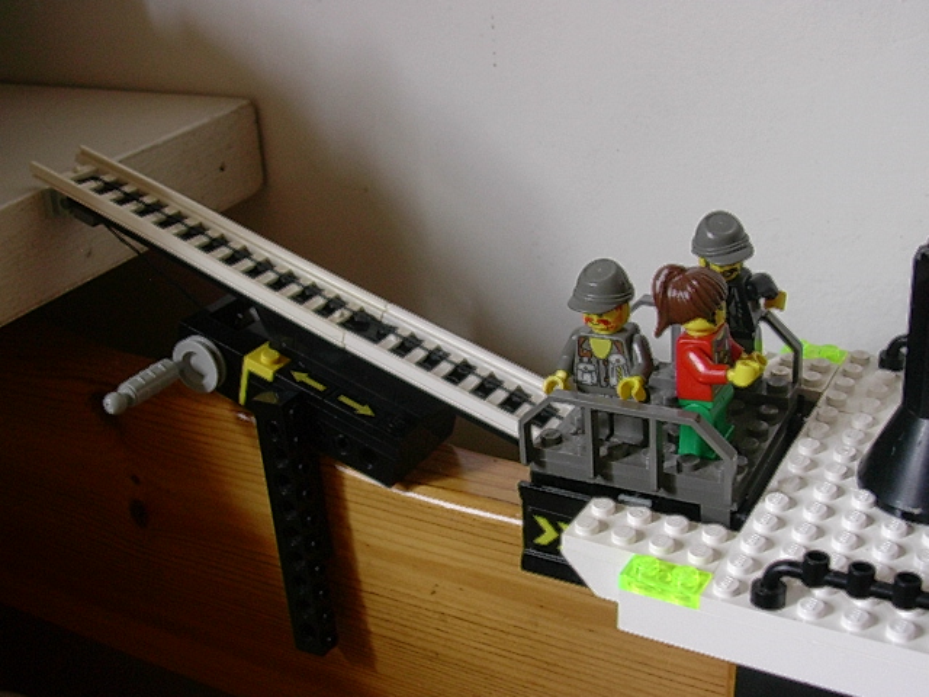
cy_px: 348
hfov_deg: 42.1
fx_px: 1208
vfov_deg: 32.2
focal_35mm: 45
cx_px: 464
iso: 70
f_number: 2.9
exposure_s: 1/11.6
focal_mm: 6.7
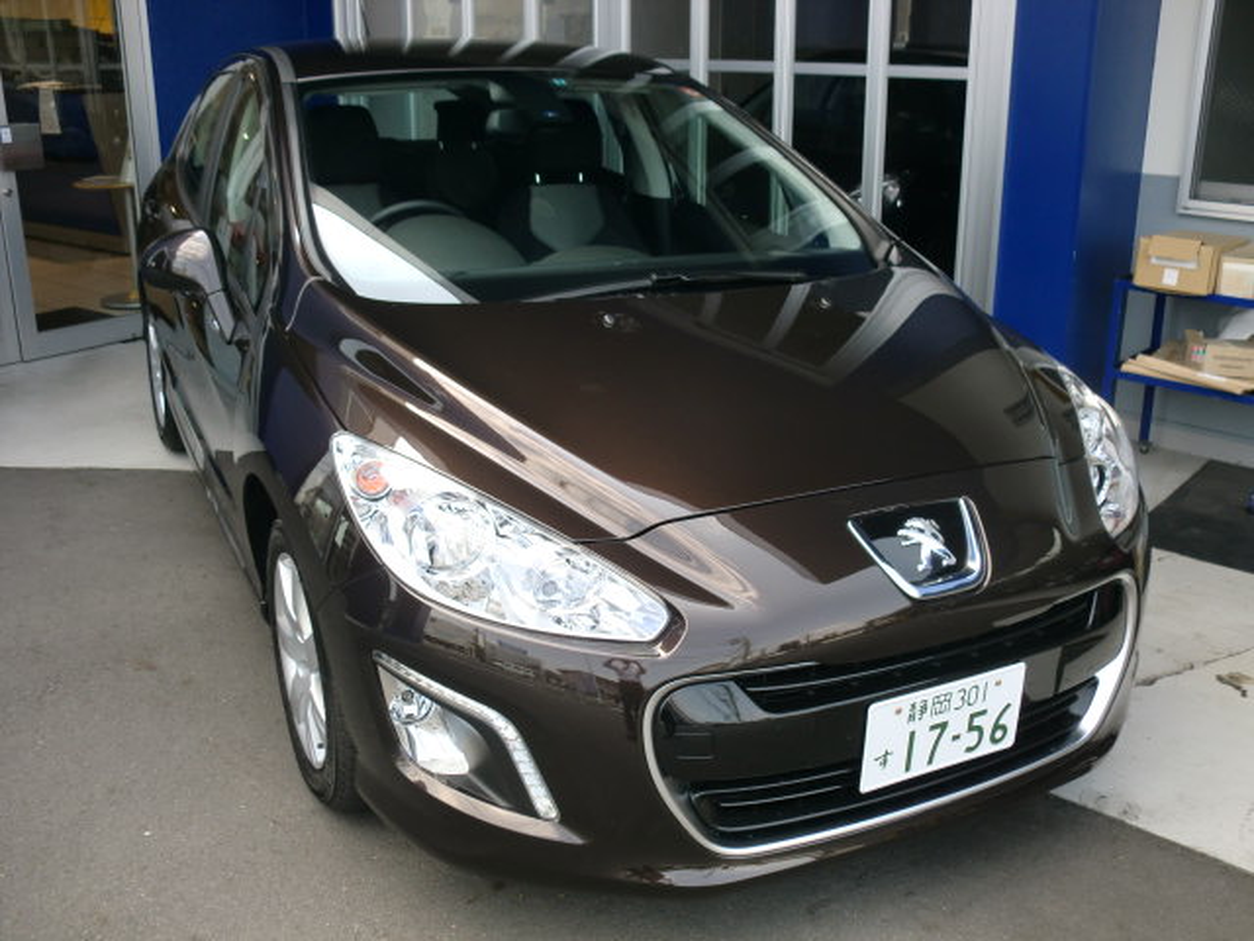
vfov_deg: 40.7
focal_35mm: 35
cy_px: 470
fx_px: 1268
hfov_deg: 52.6
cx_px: 627
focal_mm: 6.3
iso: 80
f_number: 3.1
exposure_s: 1/200
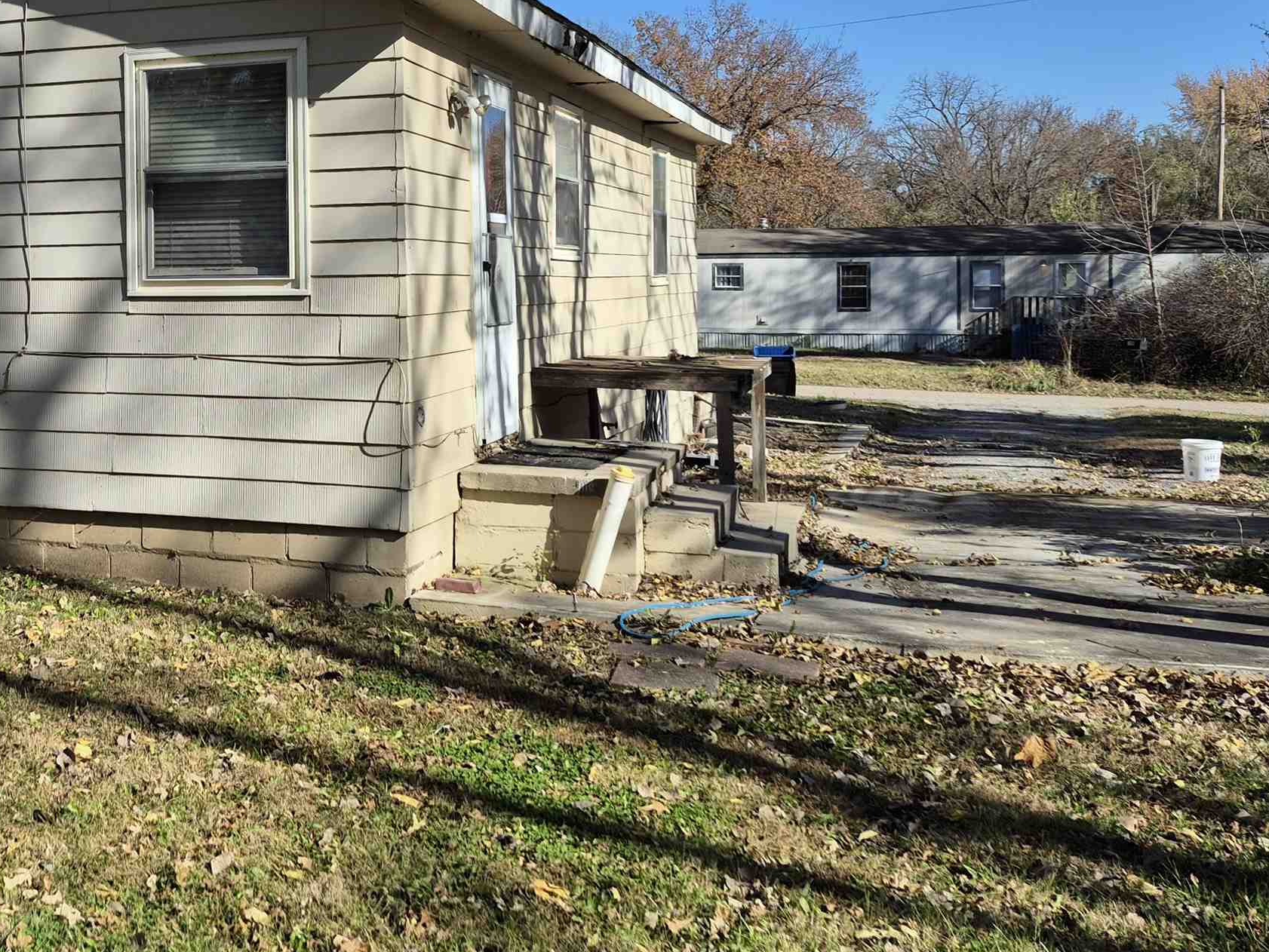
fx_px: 1540
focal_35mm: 42
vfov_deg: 34.0
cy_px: 312
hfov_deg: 42.3
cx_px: 210
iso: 25
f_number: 1.8
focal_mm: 5.4
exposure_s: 1/1832
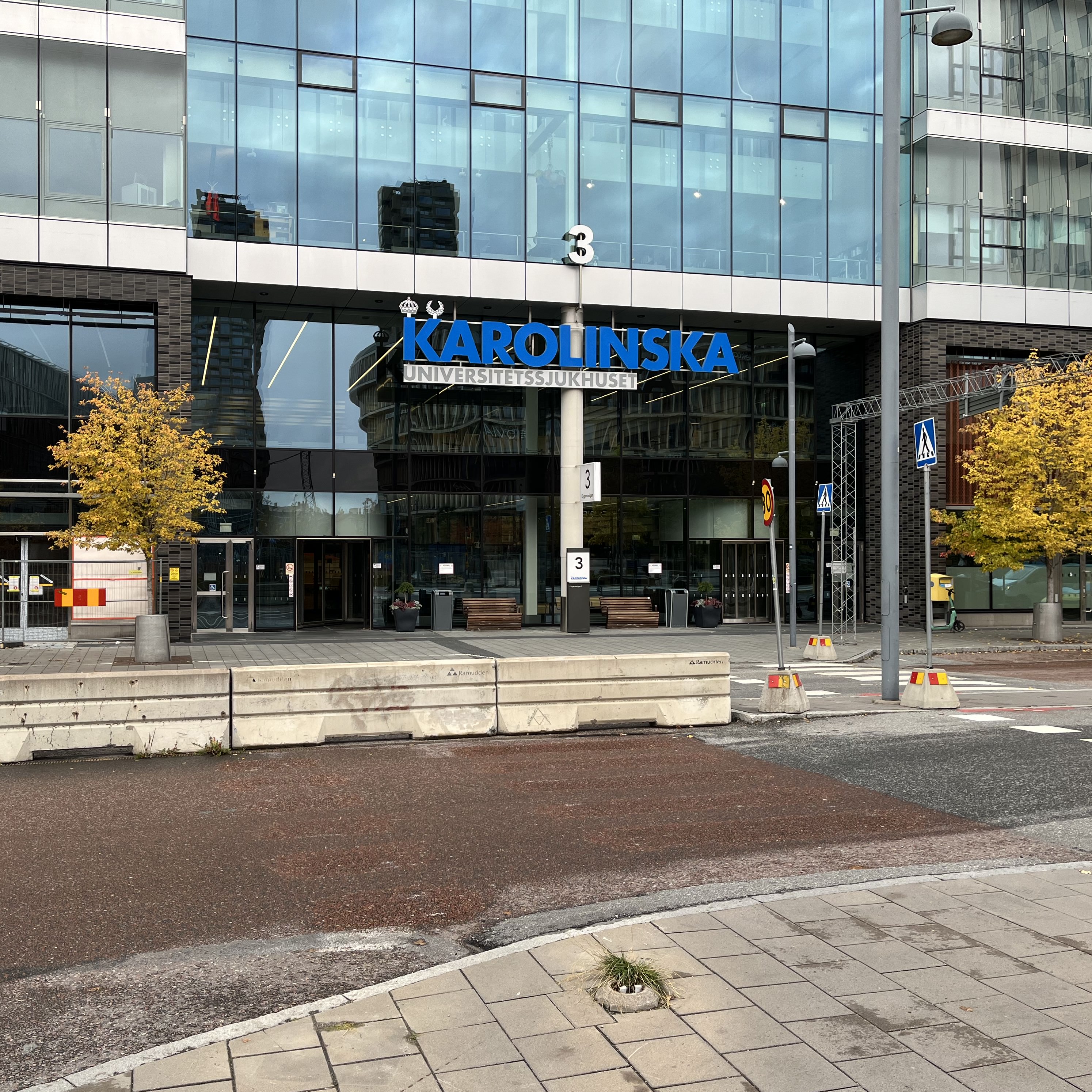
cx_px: 462
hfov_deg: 52.3
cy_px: 541
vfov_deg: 52.5
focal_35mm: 31
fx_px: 1106
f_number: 1.6
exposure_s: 1/508
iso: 50
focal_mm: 5.1
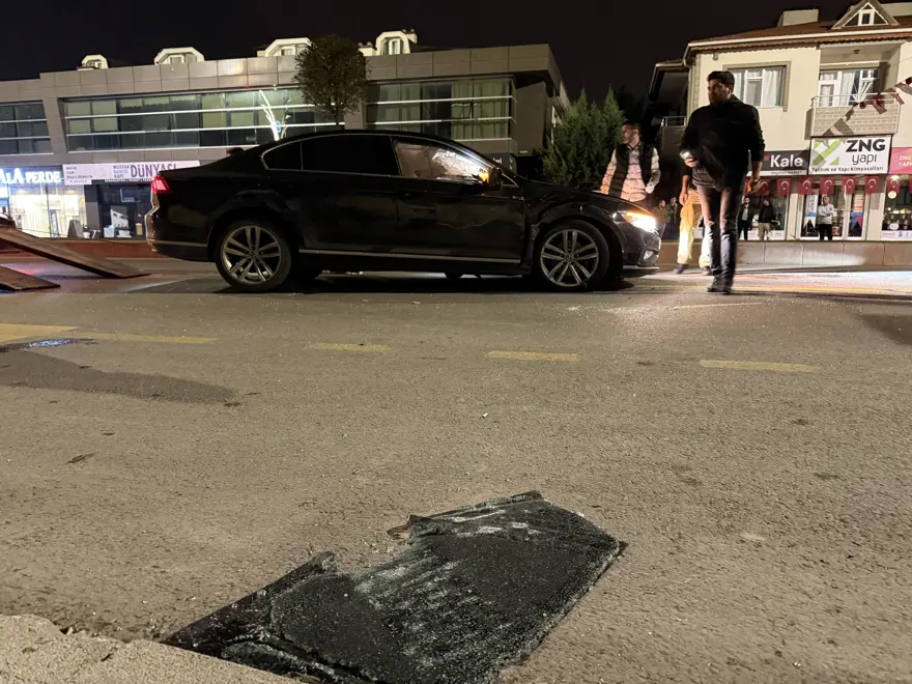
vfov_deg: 56.8
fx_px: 632
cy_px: 342
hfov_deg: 71.6
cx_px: 456
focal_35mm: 24
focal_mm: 6.76
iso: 800
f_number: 1.78
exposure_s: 1/25
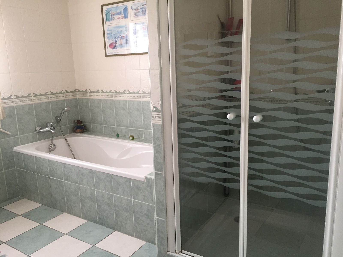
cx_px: 172
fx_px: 287
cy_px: 128
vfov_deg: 48.2
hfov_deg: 61.7
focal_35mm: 29
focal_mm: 4.15
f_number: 2.2
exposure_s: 1/33
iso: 80
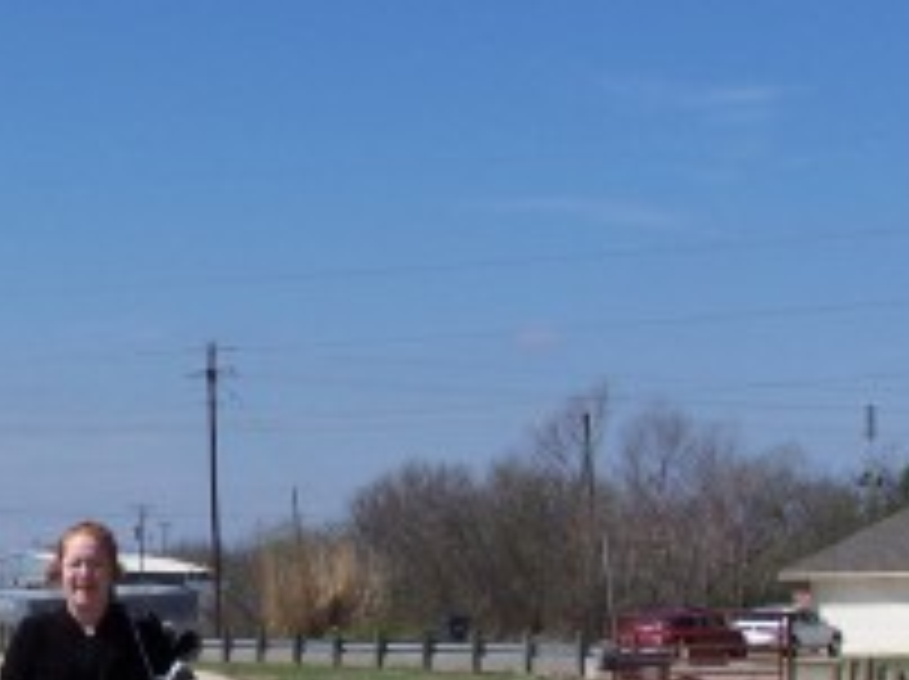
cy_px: 522
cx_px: 142
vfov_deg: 11.3
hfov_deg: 15.1
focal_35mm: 130
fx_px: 3410
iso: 80
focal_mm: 8.5
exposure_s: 1/500
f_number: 5.6
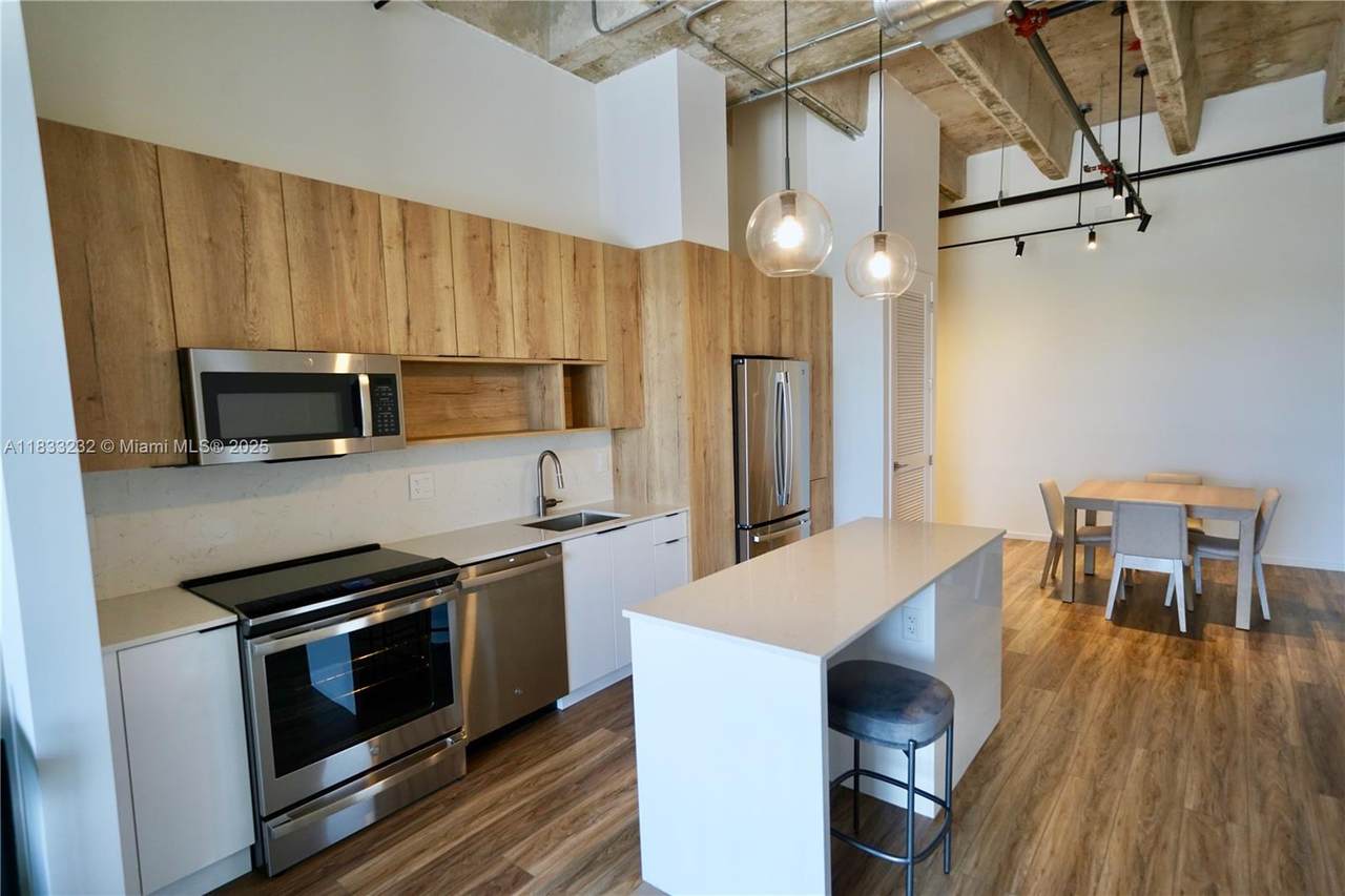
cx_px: 672
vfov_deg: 67.4
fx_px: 672
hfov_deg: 90.0
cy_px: 448
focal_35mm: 18
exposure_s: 1/160
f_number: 4
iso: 1250
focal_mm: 18
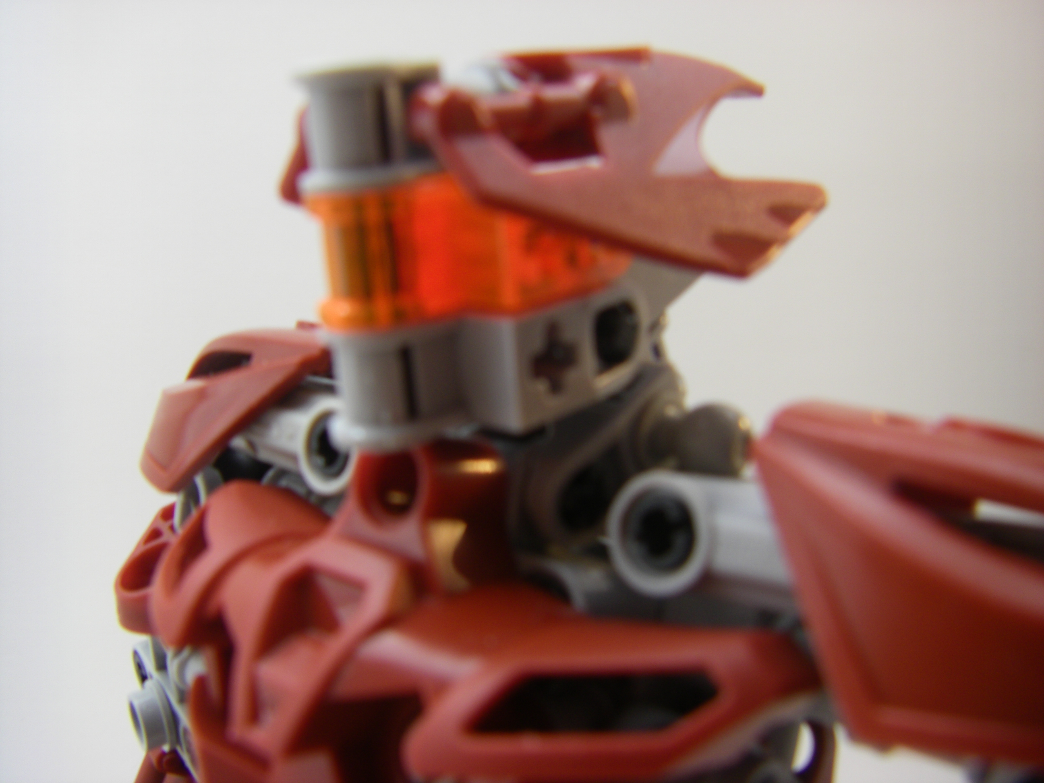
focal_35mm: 38
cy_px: 392
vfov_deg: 37.7
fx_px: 1146
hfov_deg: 49.0
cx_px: 522
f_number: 3.5
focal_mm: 6.3
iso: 64
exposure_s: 1/50
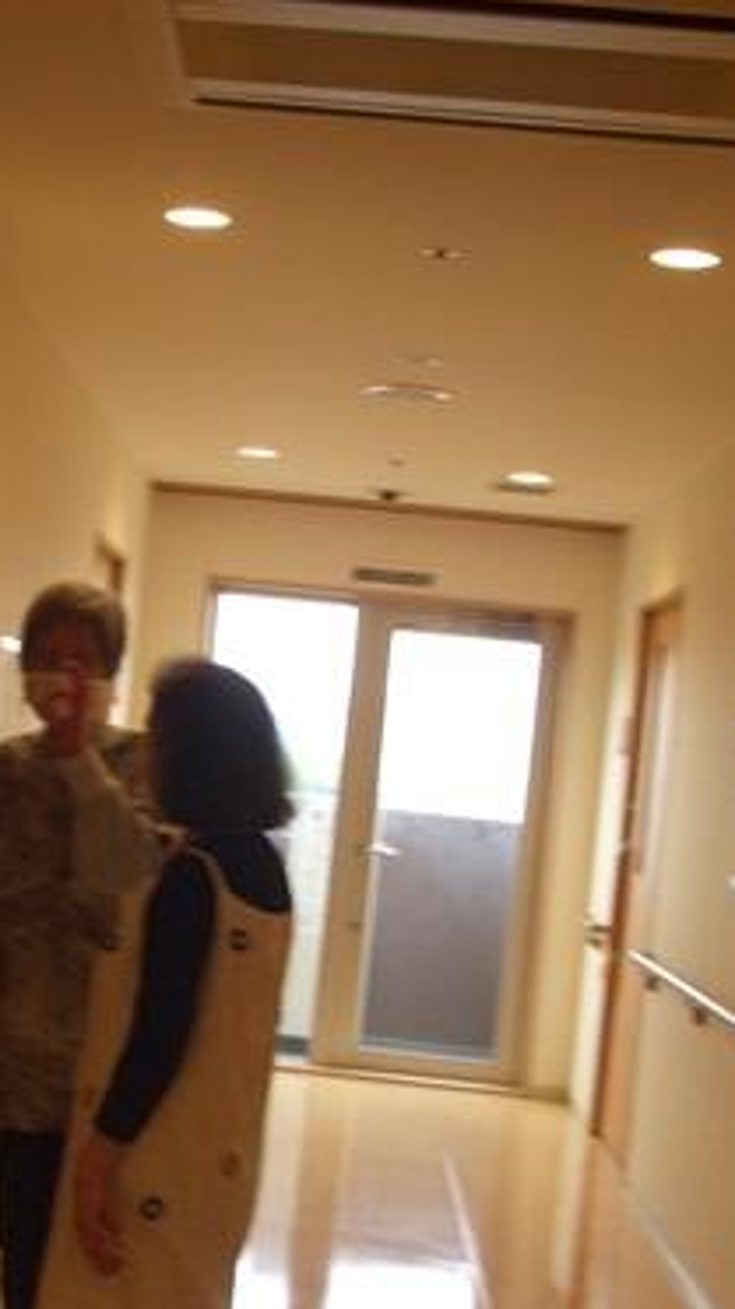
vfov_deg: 34.9
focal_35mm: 60
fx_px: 2081
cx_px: 84
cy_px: 653
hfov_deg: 19.7
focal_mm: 6.8
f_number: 2.8
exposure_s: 1/100
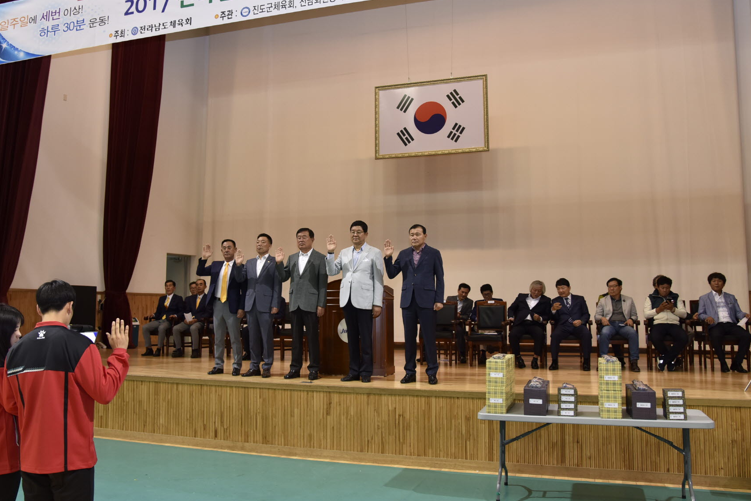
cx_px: 342
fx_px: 647
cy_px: 233
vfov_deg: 42.3
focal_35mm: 31
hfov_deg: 60.2
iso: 800
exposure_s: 1/125
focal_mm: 24
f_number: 4.5
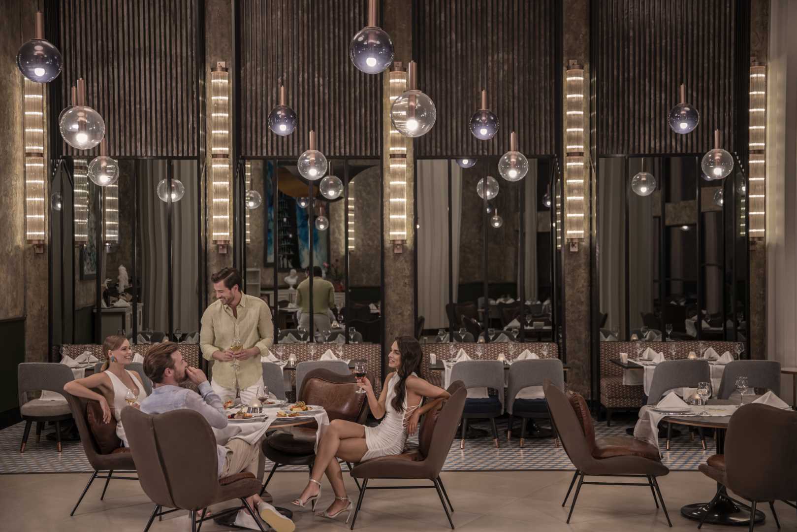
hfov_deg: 41.9
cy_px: 266
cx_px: 398
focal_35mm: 47
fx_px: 1041
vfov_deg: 28.7
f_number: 2.8
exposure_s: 1/50
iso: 400
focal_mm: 47
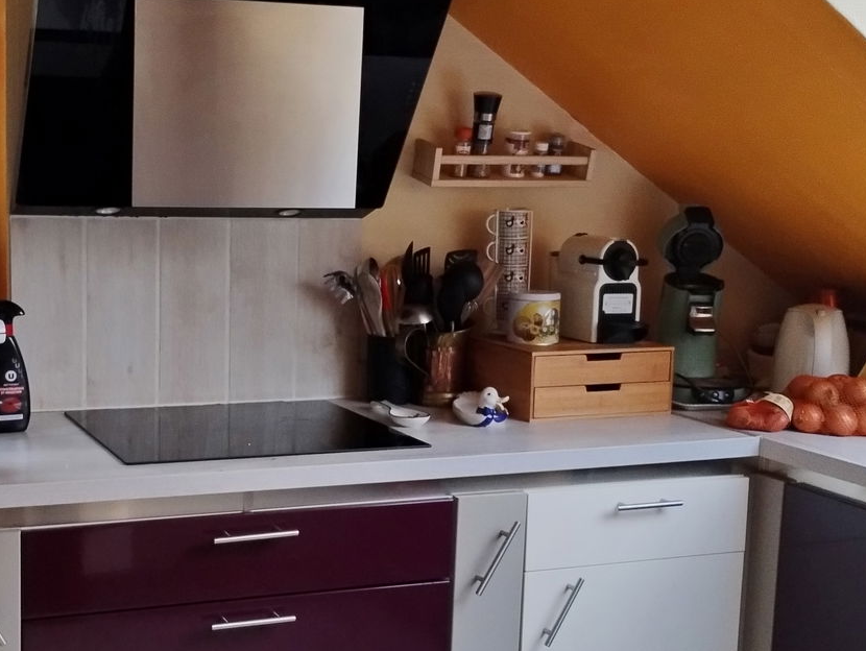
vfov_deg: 27.0
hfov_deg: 34.9
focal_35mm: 54
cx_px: 245
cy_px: 381
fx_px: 1352
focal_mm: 4.27
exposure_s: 1/33.3
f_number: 1.8
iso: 1541
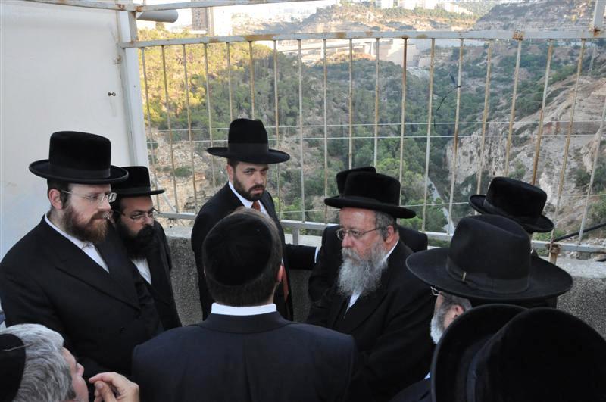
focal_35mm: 27
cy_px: 201
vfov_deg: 47.8
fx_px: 454
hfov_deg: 67.5
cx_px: 303
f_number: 9
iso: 1250
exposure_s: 1/200
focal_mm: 18
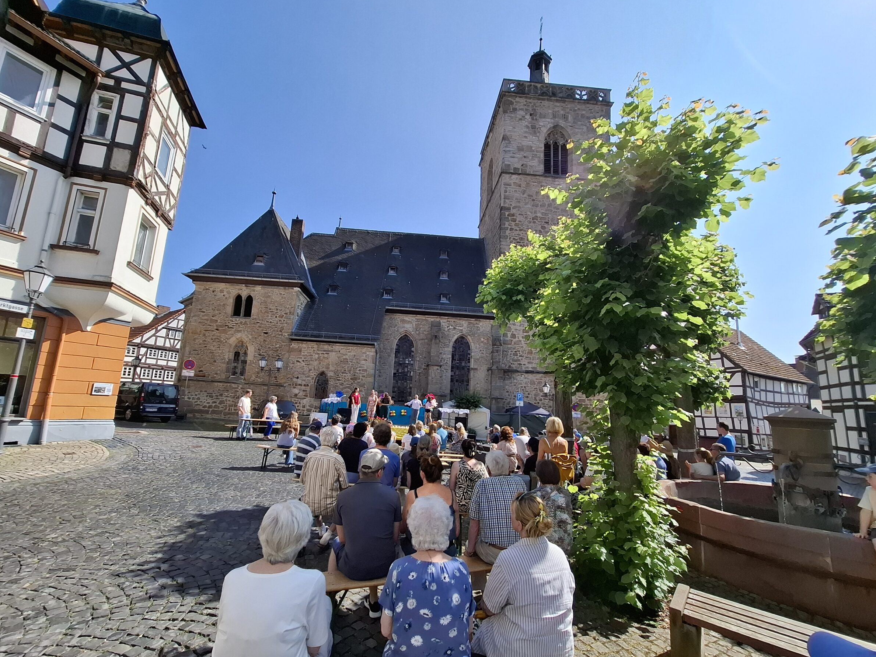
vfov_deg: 85.6
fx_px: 354
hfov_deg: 102.0
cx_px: 424
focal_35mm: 14
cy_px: 349
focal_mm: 1.74
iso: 40
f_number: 2.2
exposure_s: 1/1364
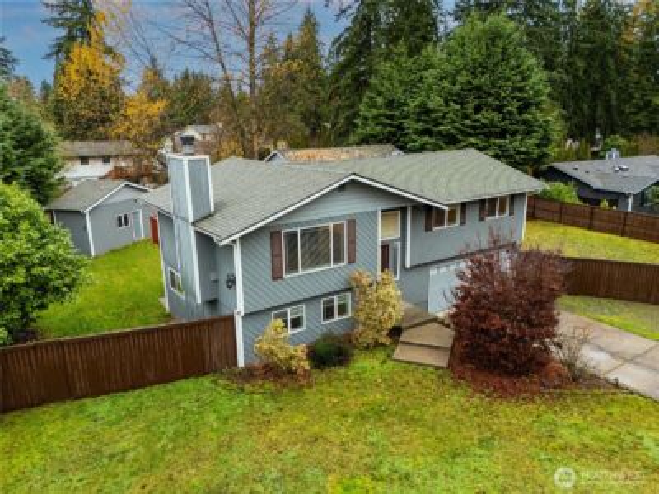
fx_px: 419
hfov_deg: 76.4
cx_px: 330
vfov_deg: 61.1
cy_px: 247
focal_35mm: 22
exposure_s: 1/25
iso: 200
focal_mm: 11
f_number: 8
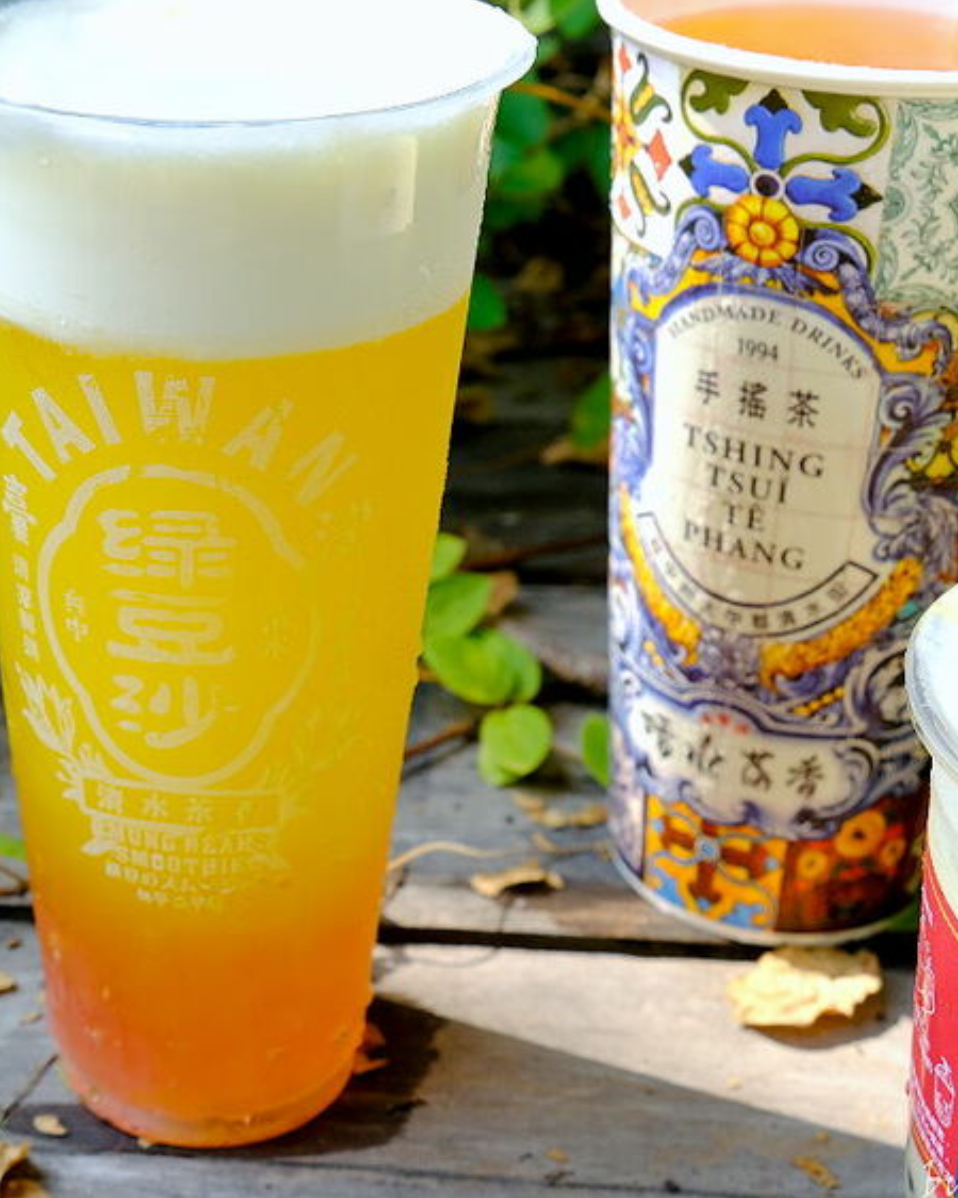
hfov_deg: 29.0
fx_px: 1808
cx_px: 183
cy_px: 600
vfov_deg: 36.7
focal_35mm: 51
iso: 400
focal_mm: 24.3
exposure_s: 1/250
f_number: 6.4
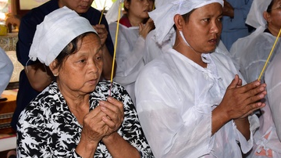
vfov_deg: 16.7
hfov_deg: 29.3
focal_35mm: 72
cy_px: 75
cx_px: 158
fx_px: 536
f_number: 5.6
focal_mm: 38
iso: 640
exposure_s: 1/60
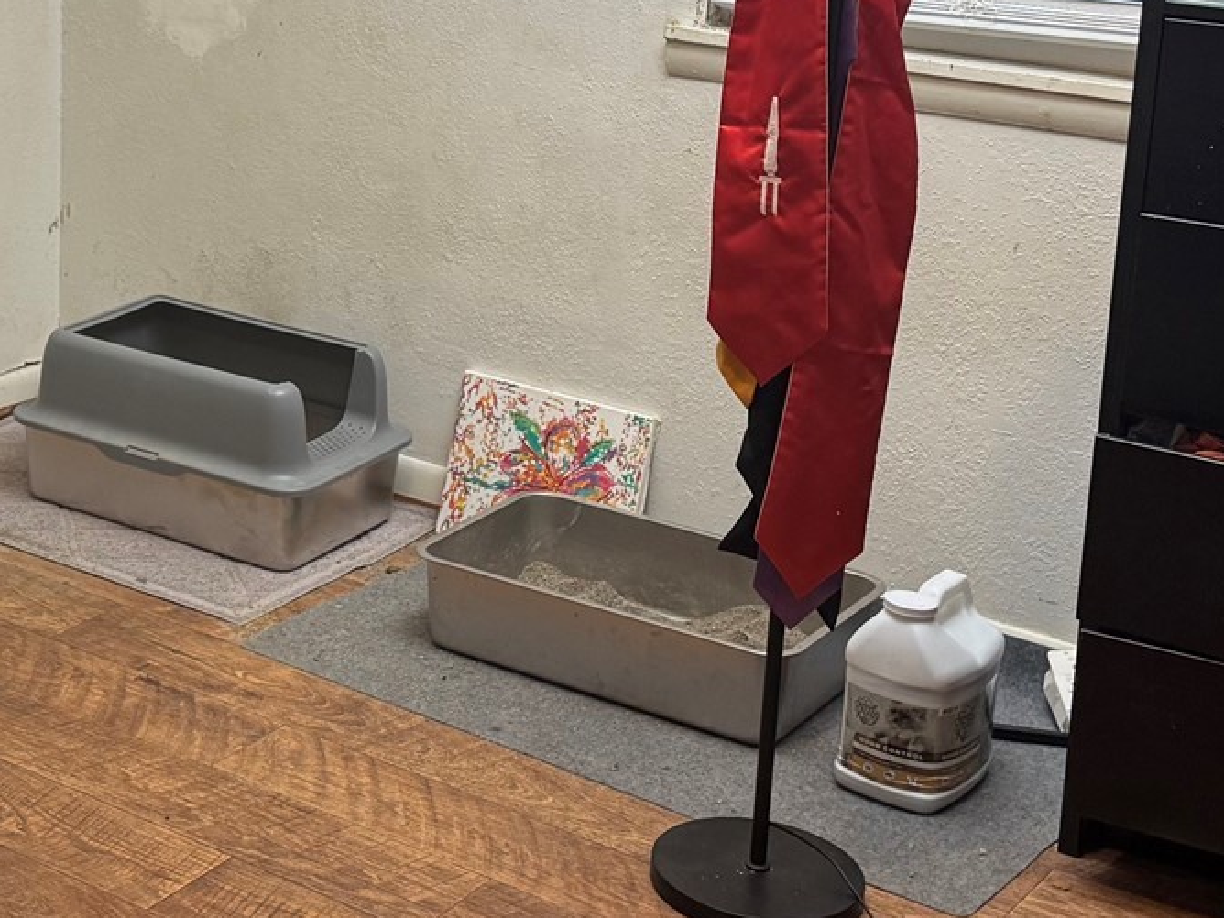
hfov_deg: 27.4
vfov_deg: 21.0
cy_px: 163
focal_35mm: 69
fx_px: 2440
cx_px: 174
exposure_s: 1/60
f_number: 1.78
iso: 160
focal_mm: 6.76
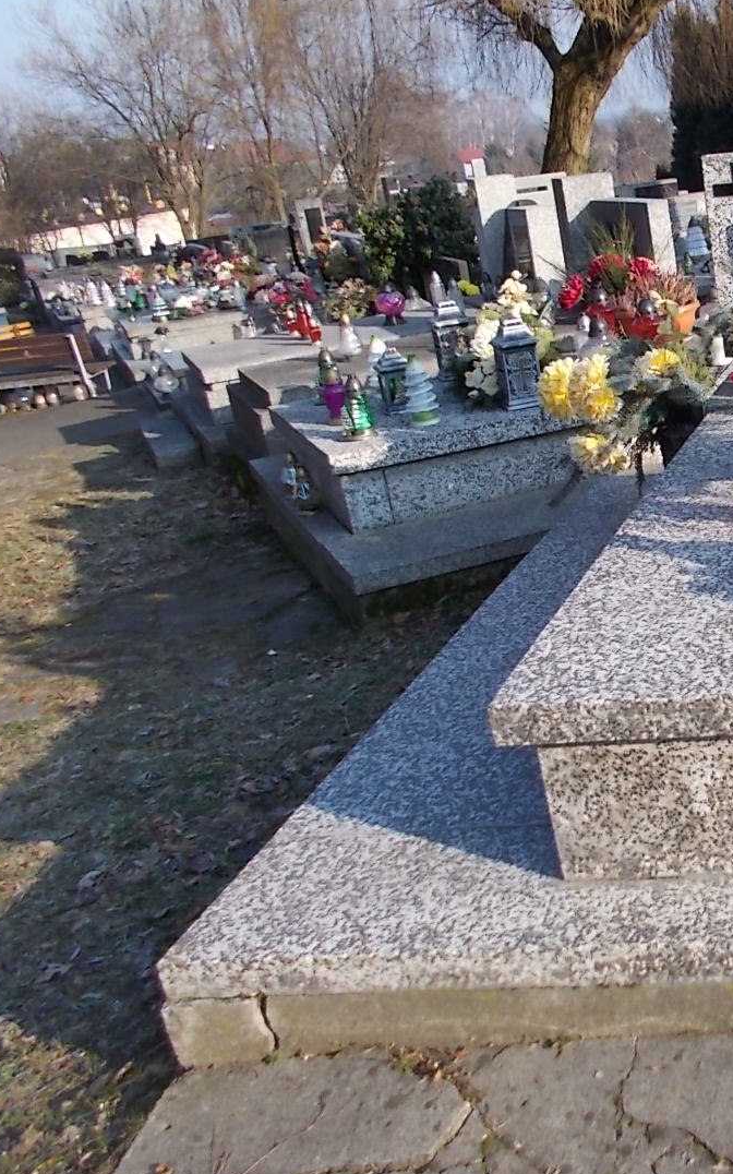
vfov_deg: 48.1
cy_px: 526
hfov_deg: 27.7
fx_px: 1311
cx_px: 858
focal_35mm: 41
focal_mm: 4.6
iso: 80
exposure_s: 1/500
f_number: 3.2
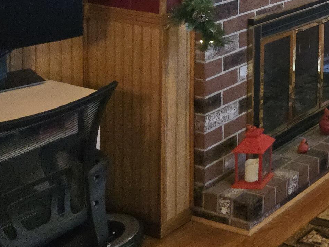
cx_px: 512
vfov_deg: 18.3
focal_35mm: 72
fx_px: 684
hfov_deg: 21.8
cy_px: -117
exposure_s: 1/120
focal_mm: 6.3
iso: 1000
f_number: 1.7
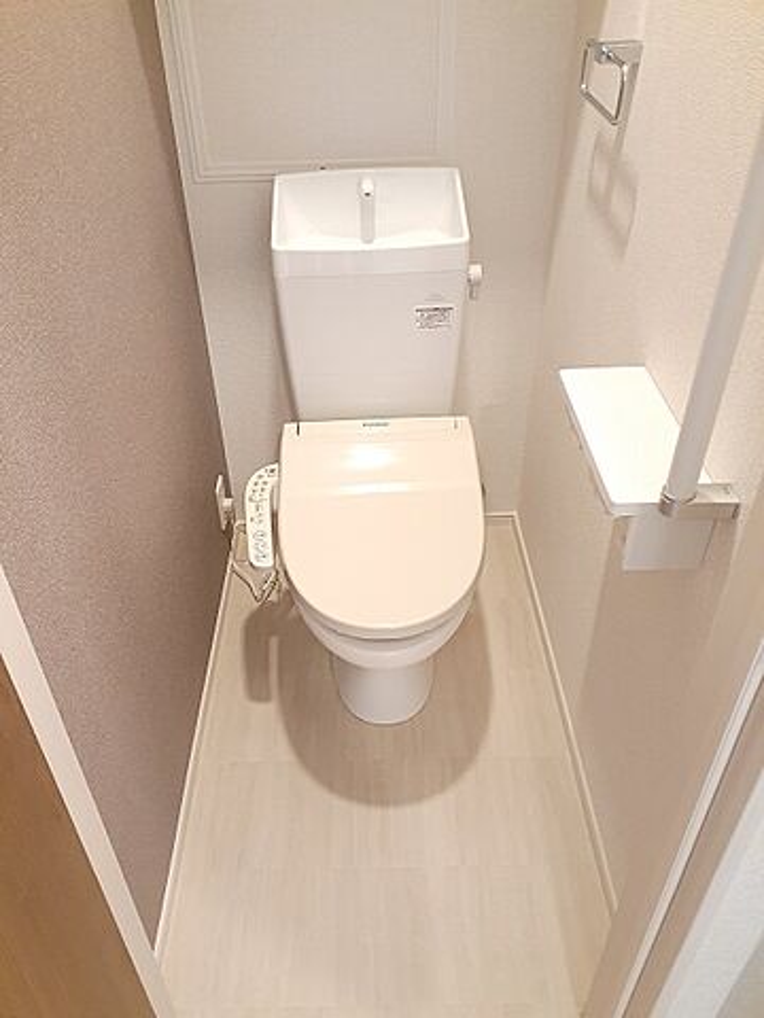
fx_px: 795
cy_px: 509
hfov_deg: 51.4
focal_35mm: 27
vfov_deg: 65.3
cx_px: 382
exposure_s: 1/25
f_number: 1.9
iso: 500
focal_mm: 3.6
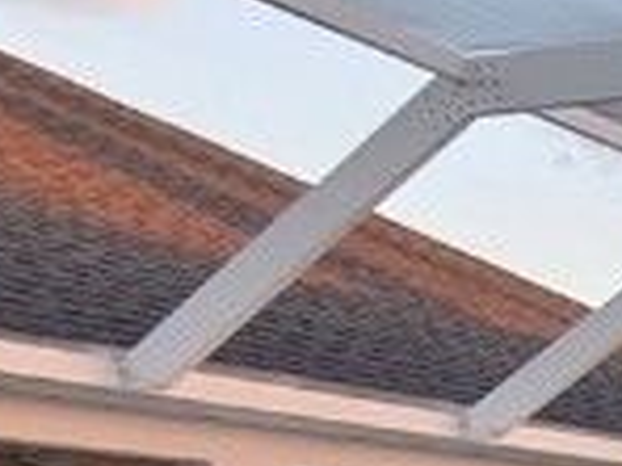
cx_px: 1147
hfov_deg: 17.4
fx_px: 1617
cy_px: 903
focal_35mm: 90
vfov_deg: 14.1
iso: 50
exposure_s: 1/40
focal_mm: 1.74
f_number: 2.2
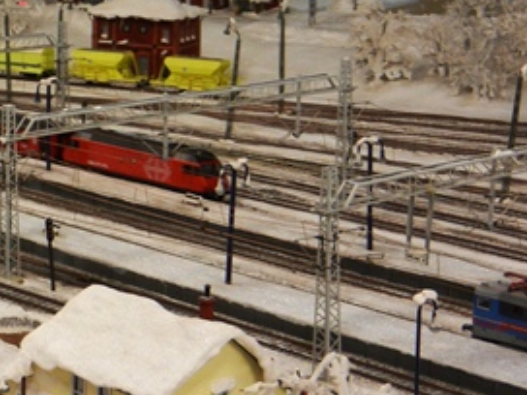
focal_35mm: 106
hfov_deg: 17.9
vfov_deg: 13.9
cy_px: 114
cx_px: -58
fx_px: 1614
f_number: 4.2
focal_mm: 8.2
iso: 160
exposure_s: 1/30
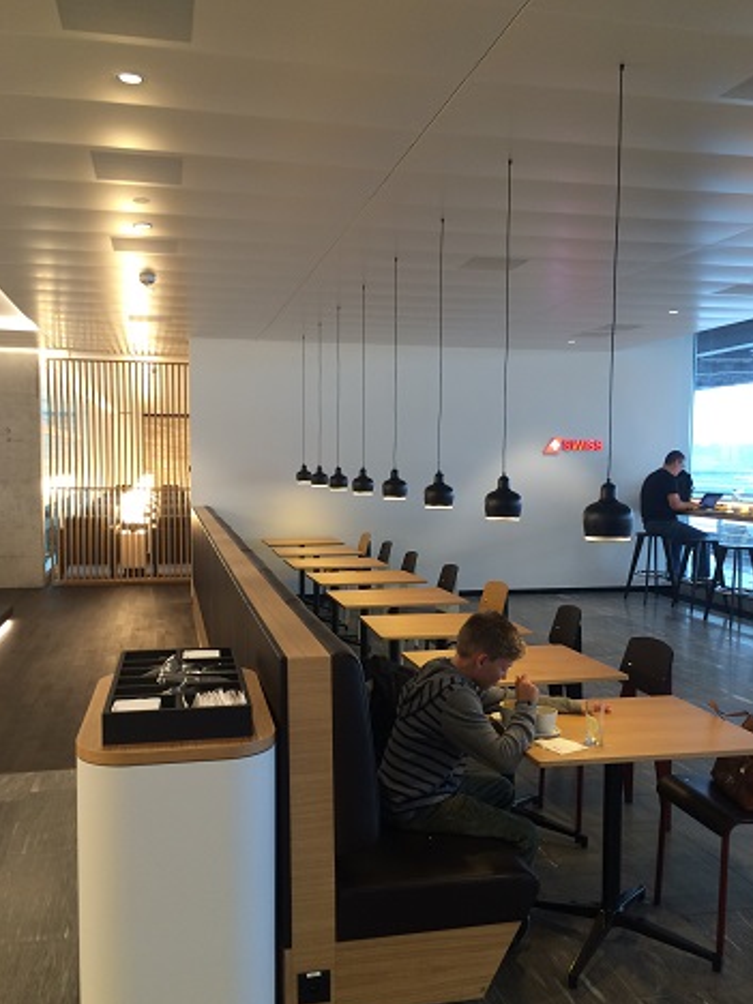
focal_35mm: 31
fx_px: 899
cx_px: 366
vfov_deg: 58.3
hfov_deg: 45.4
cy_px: 532
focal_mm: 4.15
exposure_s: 1/33
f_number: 2.2
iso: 125
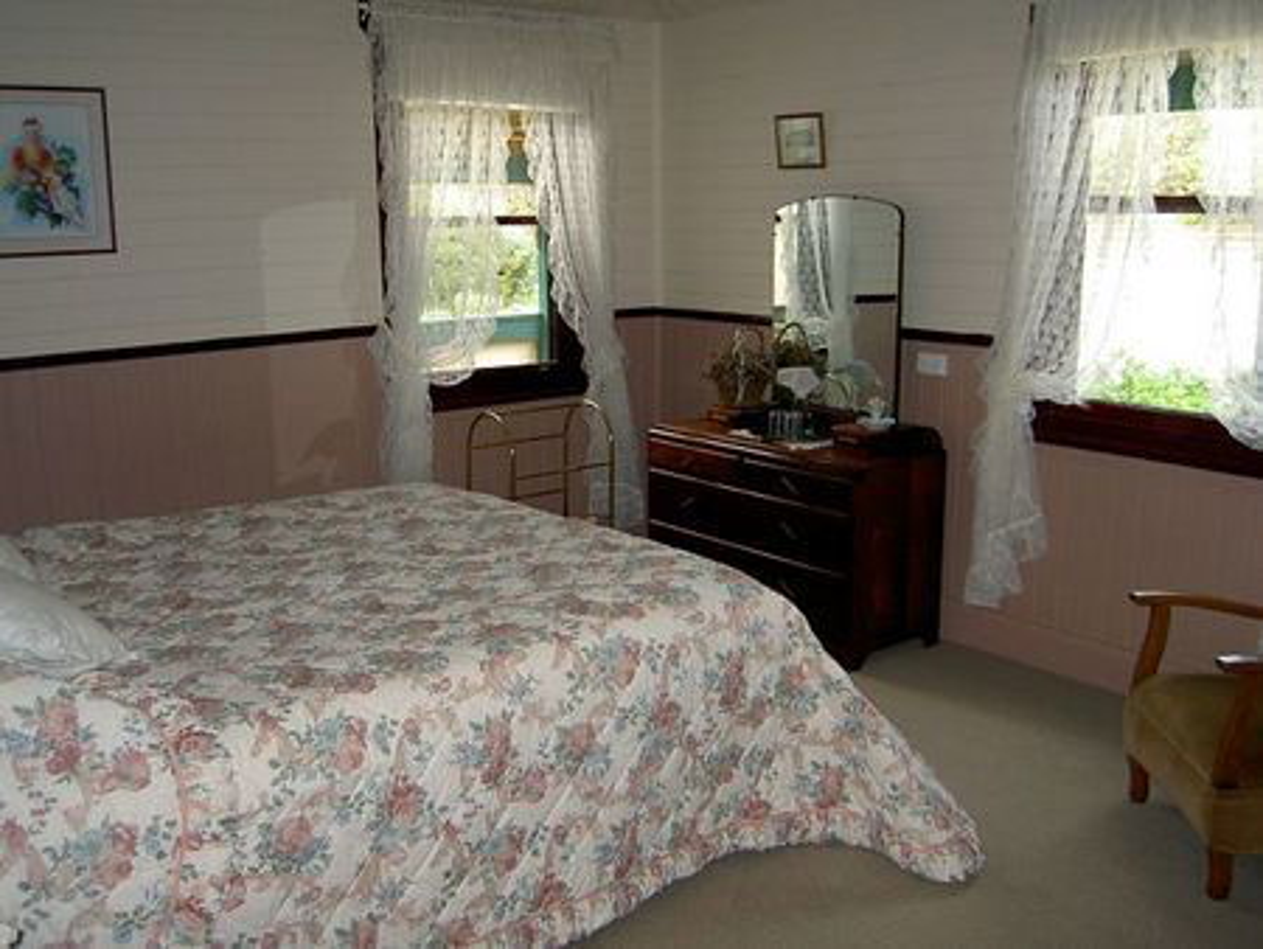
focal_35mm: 34
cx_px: 632
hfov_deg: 53.9
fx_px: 1241
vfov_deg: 41.8
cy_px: 474
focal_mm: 5.6
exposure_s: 1/60
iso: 100
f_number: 2.8
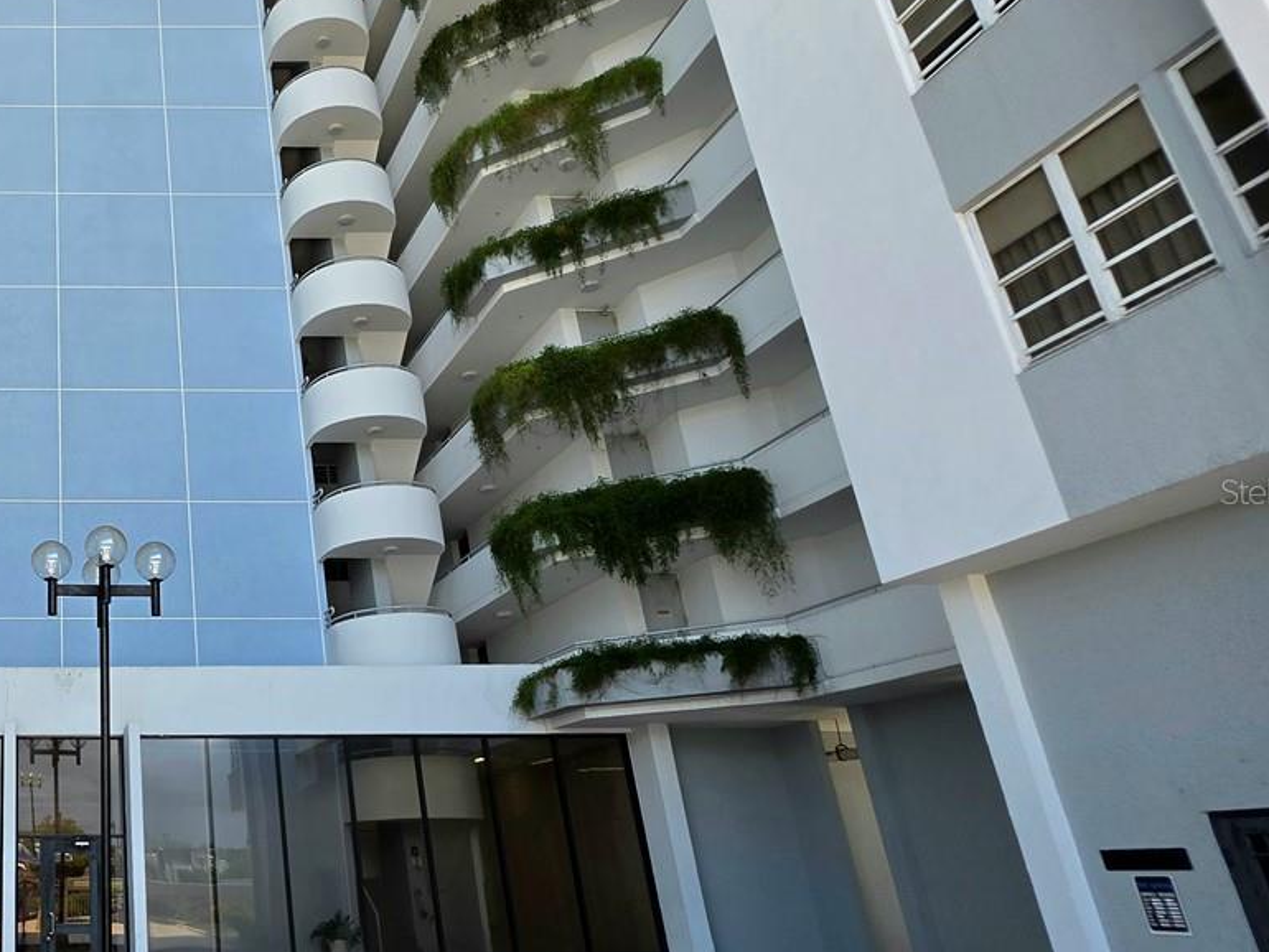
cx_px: 58
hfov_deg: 54.1
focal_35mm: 27
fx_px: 990
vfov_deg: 51.4
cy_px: 491
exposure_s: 1/357
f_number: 1.9
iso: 32
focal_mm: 2.2
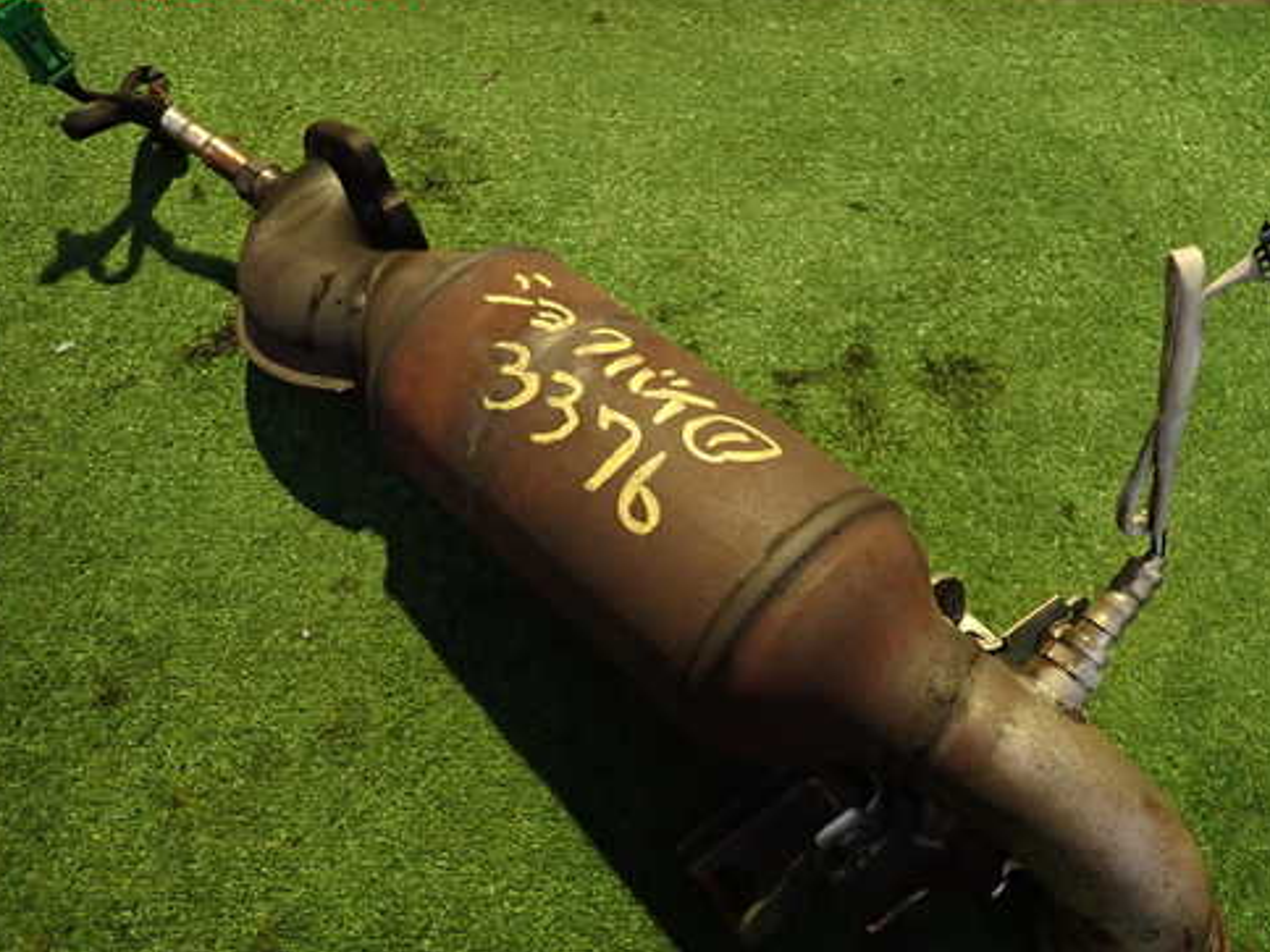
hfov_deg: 58.2
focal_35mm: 31
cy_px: 538
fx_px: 1137
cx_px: 708
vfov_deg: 45.3
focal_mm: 4.5
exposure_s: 1/30
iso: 400
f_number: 2
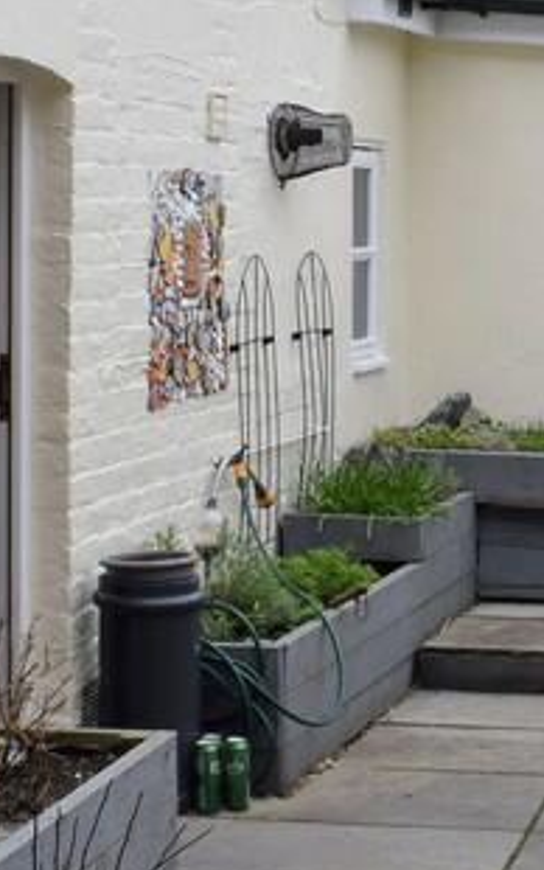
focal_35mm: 91
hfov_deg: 14.2
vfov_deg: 22.6
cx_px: 547
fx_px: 2157
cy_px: 229
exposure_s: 1/320
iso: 200
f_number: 9
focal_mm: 18
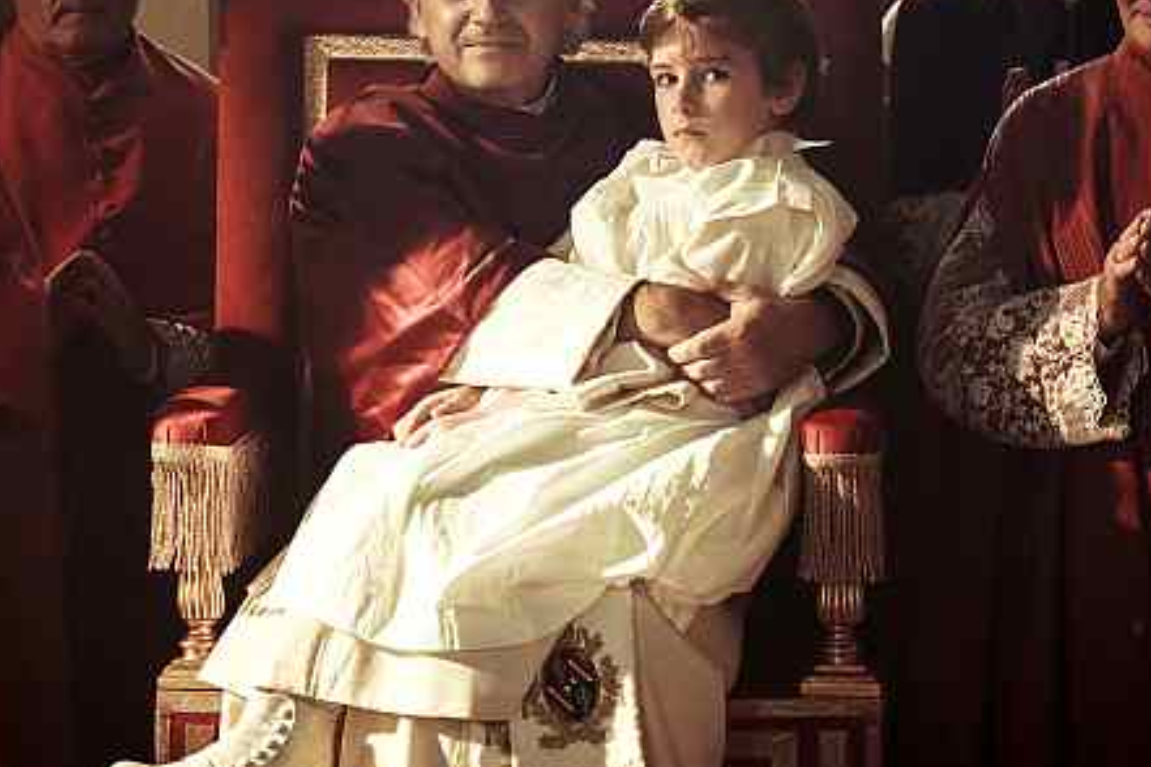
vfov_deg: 7.9
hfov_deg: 11.8
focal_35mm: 174
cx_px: 522
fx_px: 5563
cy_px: 318
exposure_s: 1/160
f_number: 5.6
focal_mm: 120
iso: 3200
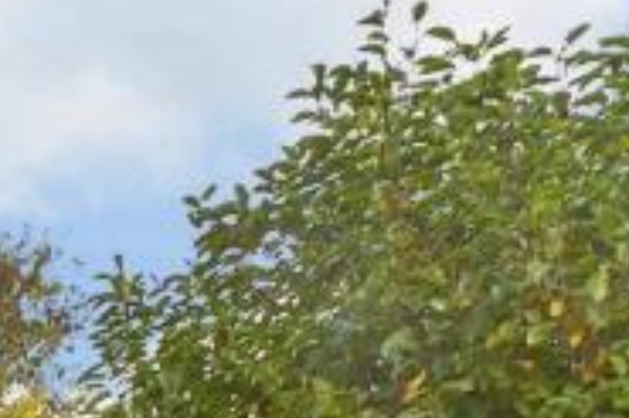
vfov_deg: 13.6
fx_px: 1449
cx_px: -765
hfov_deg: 16.1
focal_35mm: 83
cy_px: 872
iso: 250
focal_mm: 10
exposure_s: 1/400
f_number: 8
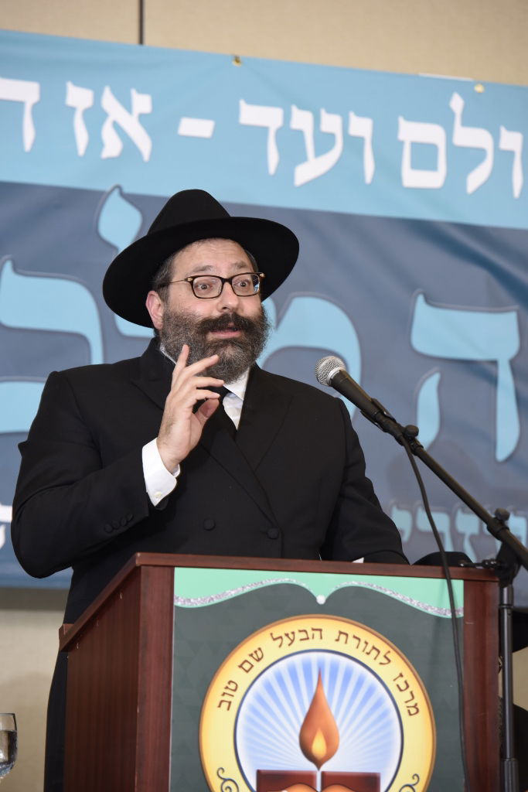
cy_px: 396
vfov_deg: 13.7
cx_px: 264
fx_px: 3299
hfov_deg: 9.2
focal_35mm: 150
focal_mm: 150
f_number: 5
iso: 800
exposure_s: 1/80
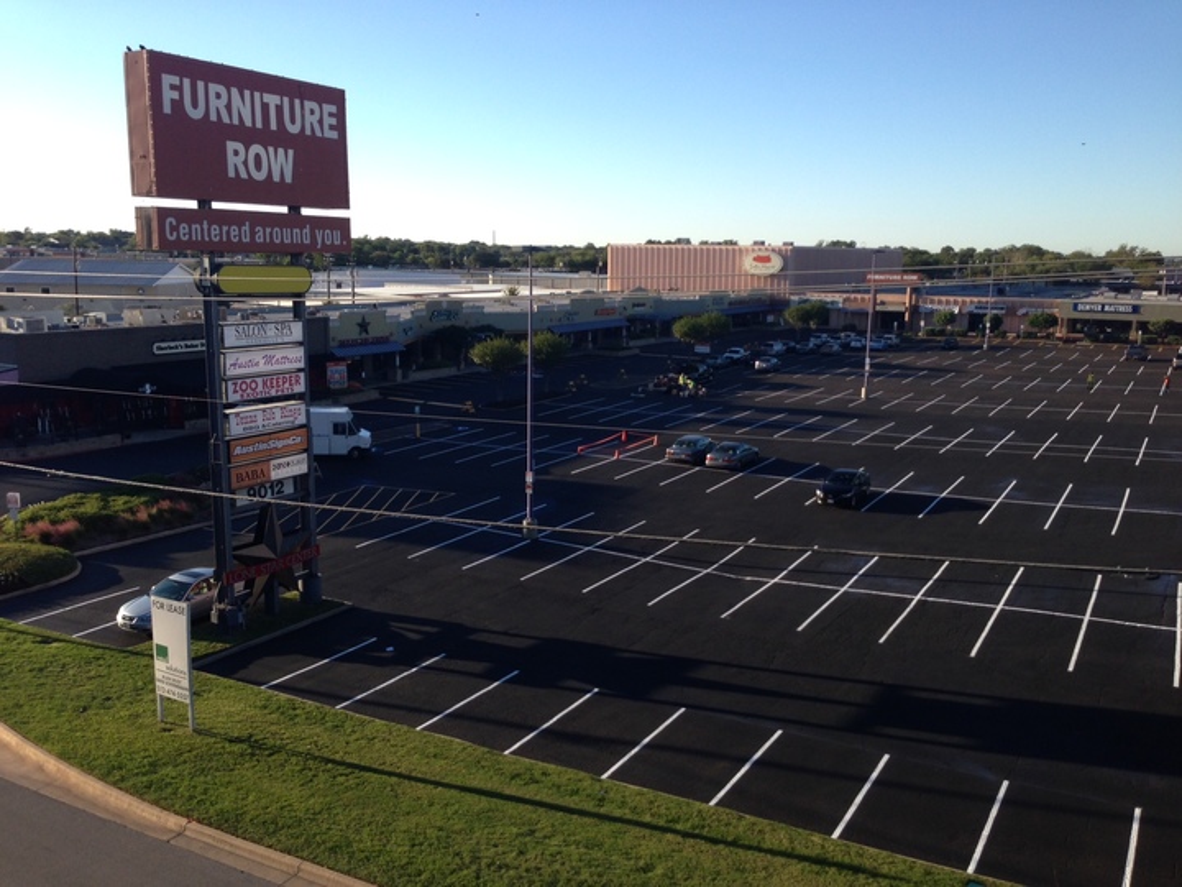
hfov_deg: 55.4
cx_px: 591
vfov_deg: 42.9
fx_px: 1127
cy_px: 444
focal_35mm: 33
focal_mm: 4.12
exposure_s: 1/775
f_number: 2.4
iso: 64
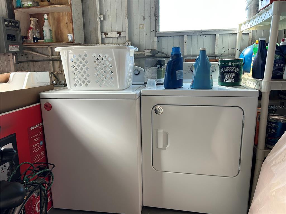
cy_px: 107
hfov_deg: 67.3
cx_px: 143
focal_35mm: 26
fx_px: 215
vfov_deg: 53.1
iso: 100
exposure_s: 1/121
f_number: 1.5
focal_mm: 5.7
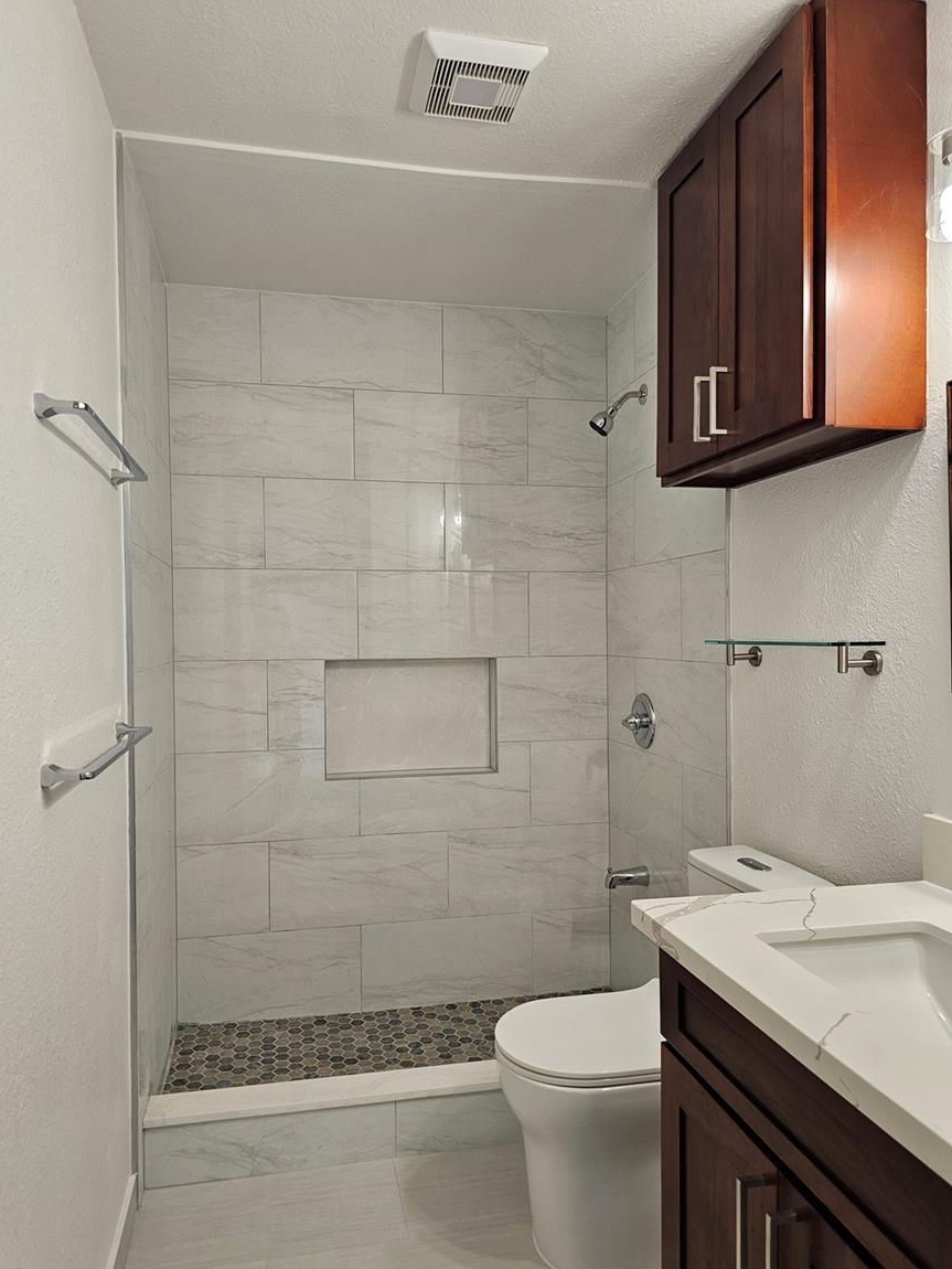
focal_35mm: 24
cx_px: 473
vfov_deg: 71.6
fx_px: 880
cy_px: 641
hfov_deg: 56.8
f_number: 1.7
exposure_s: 1/120
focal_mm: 6.3
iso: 100
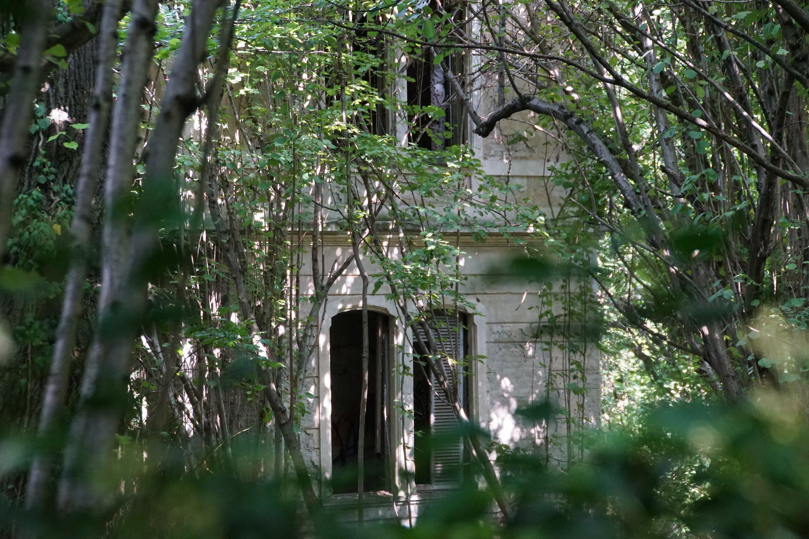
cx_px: 404
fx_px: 2865
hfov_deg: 16.1
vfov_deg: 10.8
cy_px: 270
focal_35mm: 128
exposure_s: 1/160
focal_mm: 85
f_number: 5.6
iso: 2500
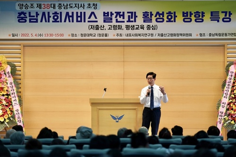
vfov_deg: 8.5
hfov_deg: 12.7
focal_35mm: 162
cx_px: 118
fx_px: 1063
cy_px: 78
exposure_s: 1/200
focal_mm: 162
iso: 500
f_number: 2.8
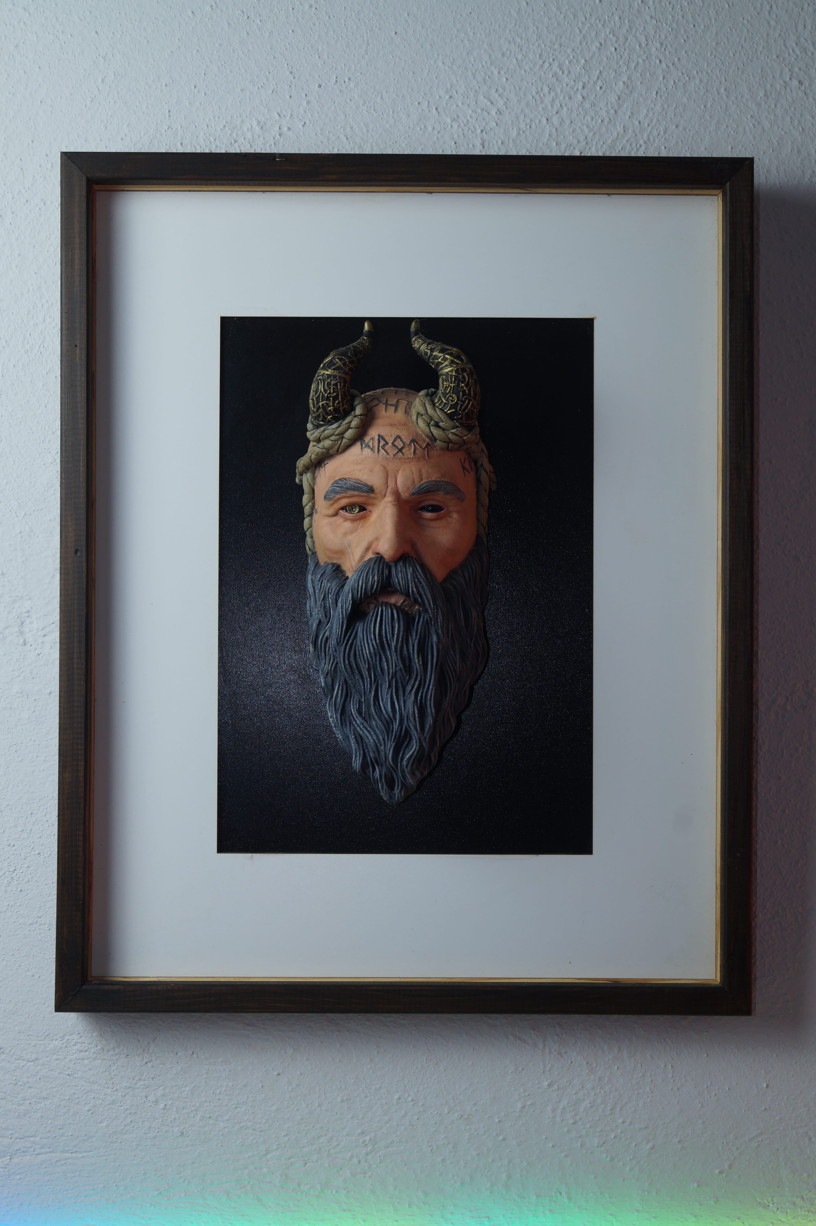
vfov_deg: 43.6
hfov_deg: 29.8
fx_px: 1531
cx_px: 408
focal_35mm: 45
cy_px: 613
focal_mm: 30
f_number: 10
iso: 100
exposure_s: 1/3
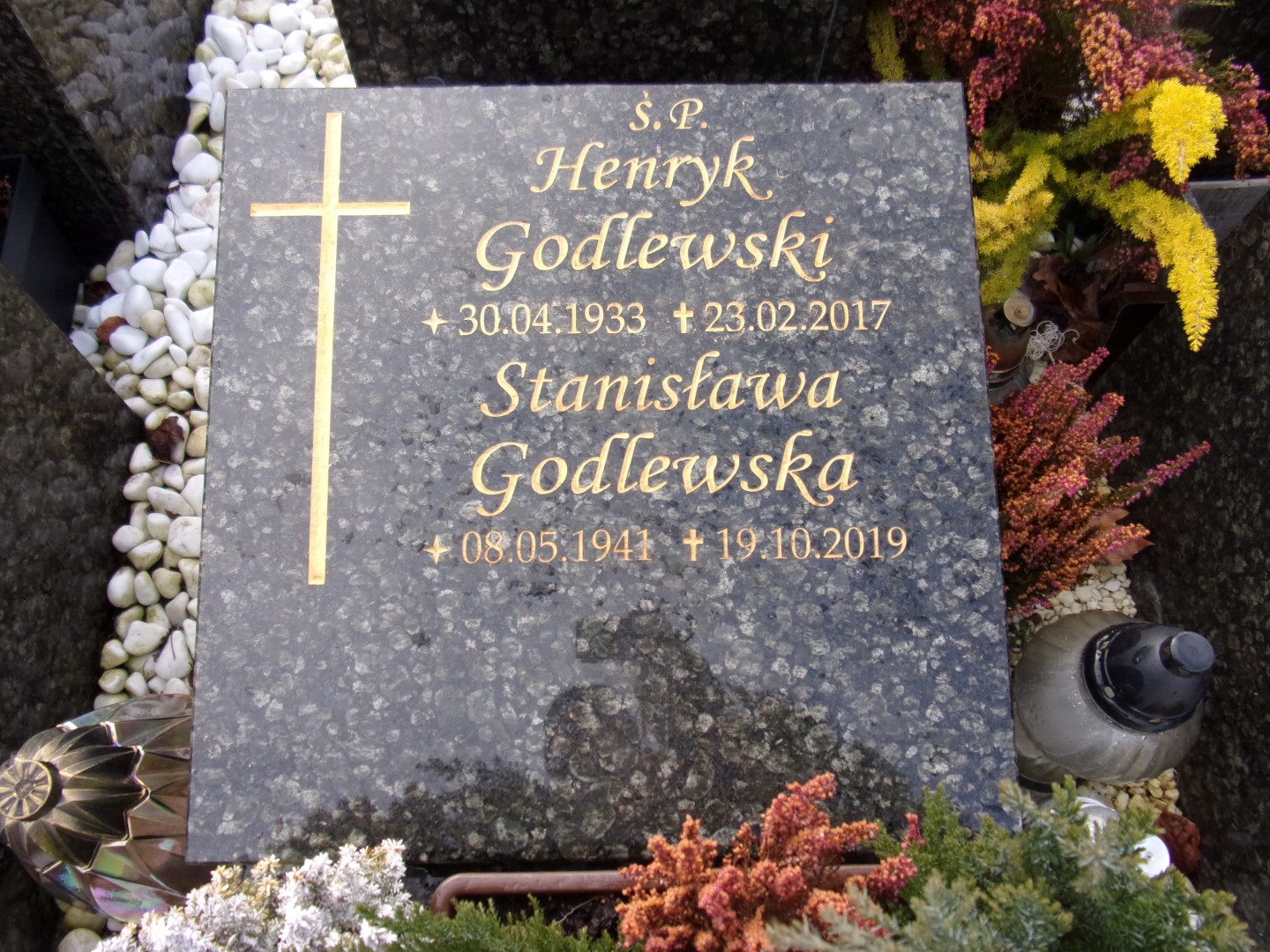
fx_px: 881
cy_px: 476
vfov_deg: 56.8
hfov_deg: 71.6
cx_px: 635
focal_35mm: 24
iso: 80
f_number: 3.3
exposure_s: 1/150
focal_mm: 4.3
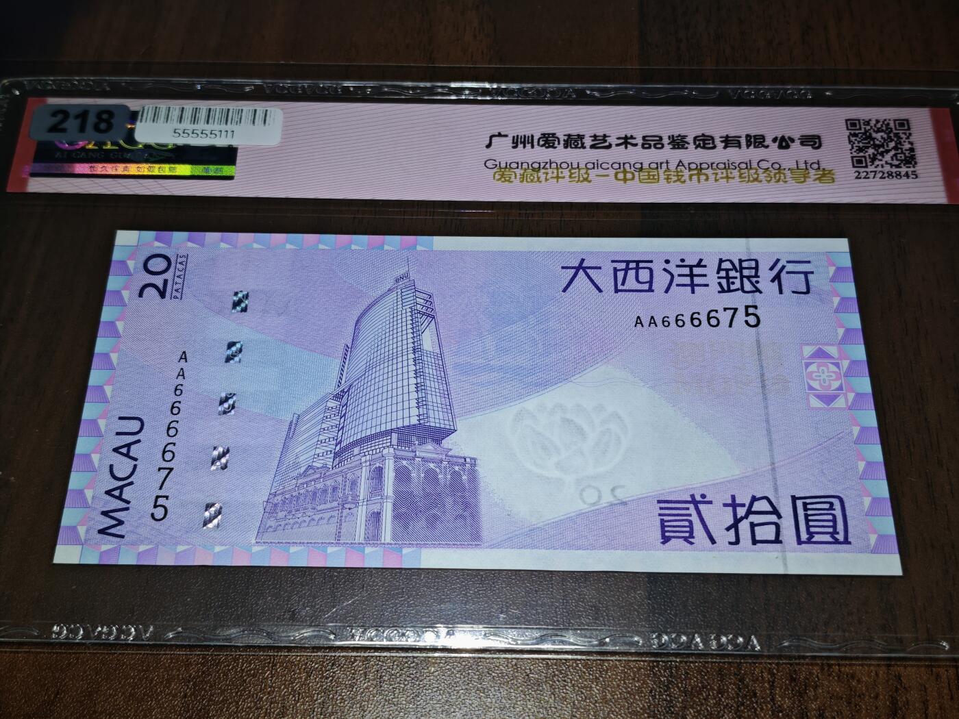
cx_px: 480
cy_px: 360
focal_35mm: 50
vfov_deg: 29.1
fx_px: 1385
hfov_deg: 38.2
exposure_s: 1/100
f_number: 1.63
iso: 100
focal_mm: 5.85
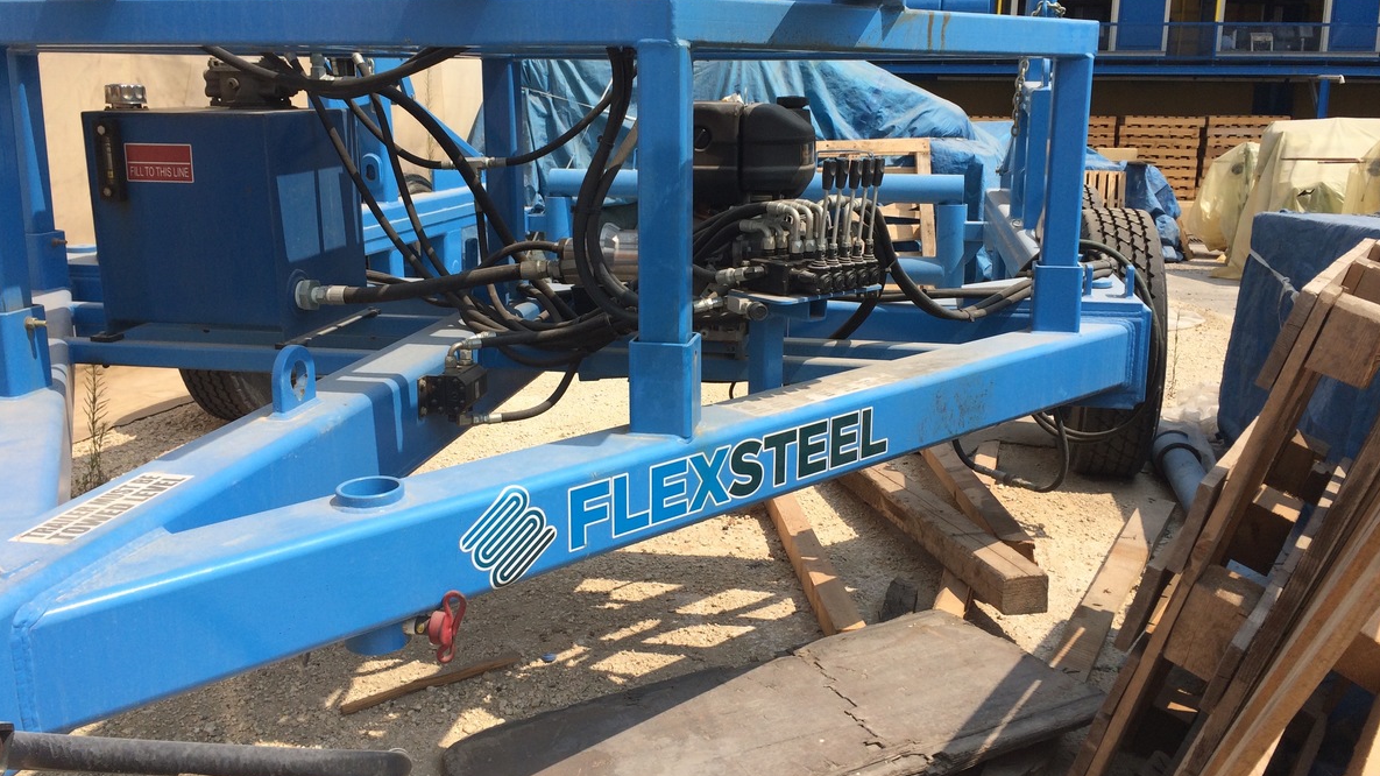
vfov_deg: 36.6
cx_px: 689
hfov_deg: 61.0
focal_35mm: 32
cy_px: 344
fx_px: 1171
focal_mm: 4.15
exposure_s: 1/2283
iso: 32
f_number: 2.2
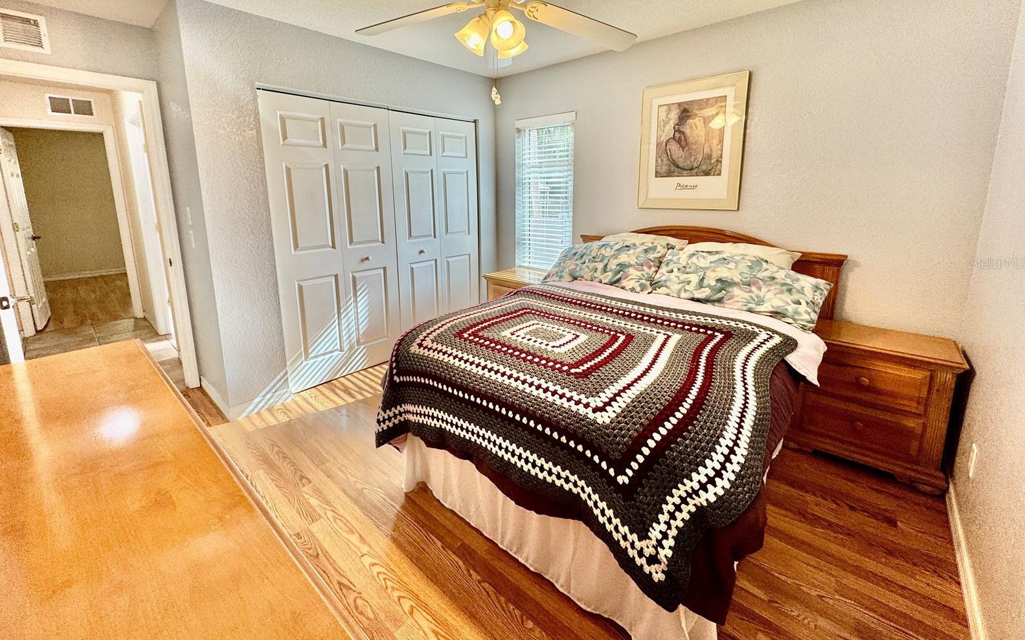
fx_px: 419
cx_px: 513
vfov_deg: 74.1
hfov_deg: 101.5
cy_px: 263
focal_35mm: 15
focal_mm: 2.22
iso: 100
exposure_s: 1/120
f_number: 2.2
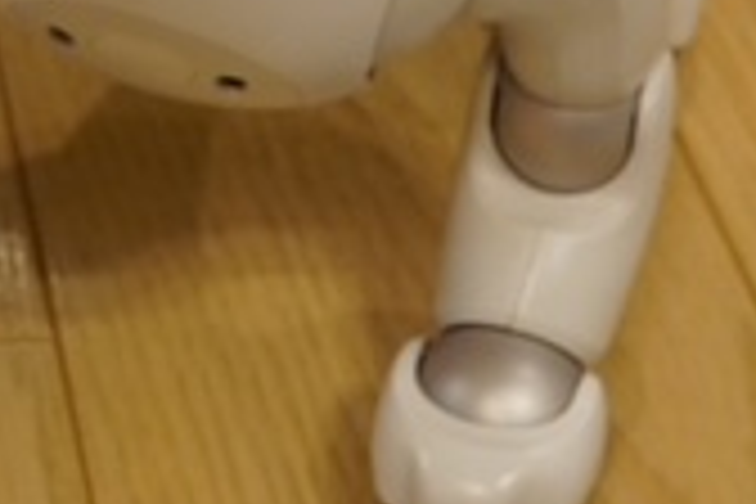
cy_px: -117
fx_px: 2877
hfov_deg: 14.6
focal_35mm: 137
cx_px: -94
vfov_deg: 9.9
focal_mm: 24
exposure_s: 1/40
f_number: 5
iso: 1600
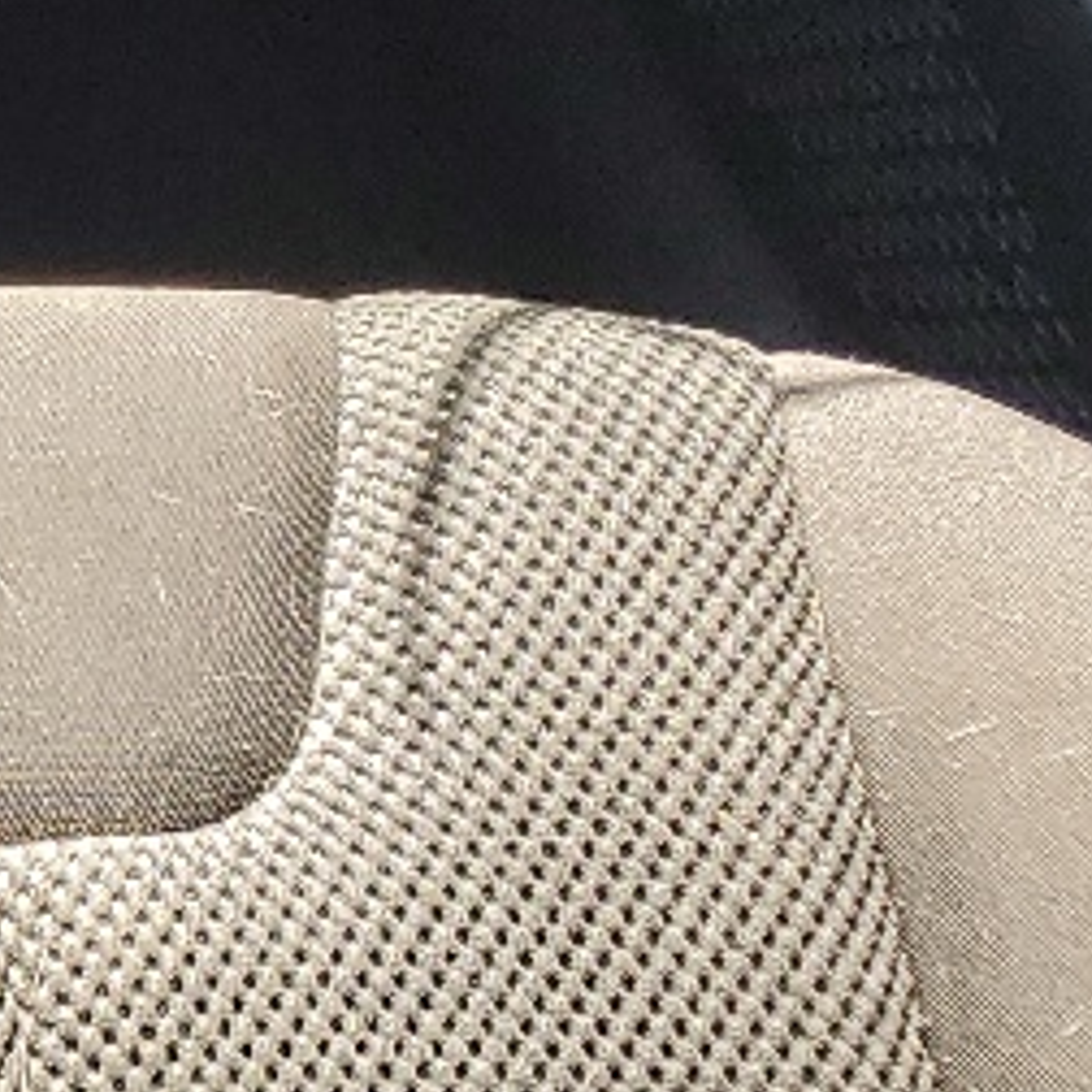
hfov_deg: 9.6
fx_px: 5211
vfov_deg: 11.7
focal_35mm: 146
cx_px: -2076
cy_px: -316
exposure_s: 1/250
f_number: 1.5
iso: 50
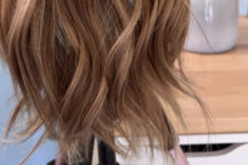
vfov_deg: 25.1
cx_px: 123
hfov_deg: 40.3
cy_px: -27
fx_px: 338
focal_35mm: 49
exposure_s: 1/76
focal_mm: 6.76
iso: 200
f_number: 1.78
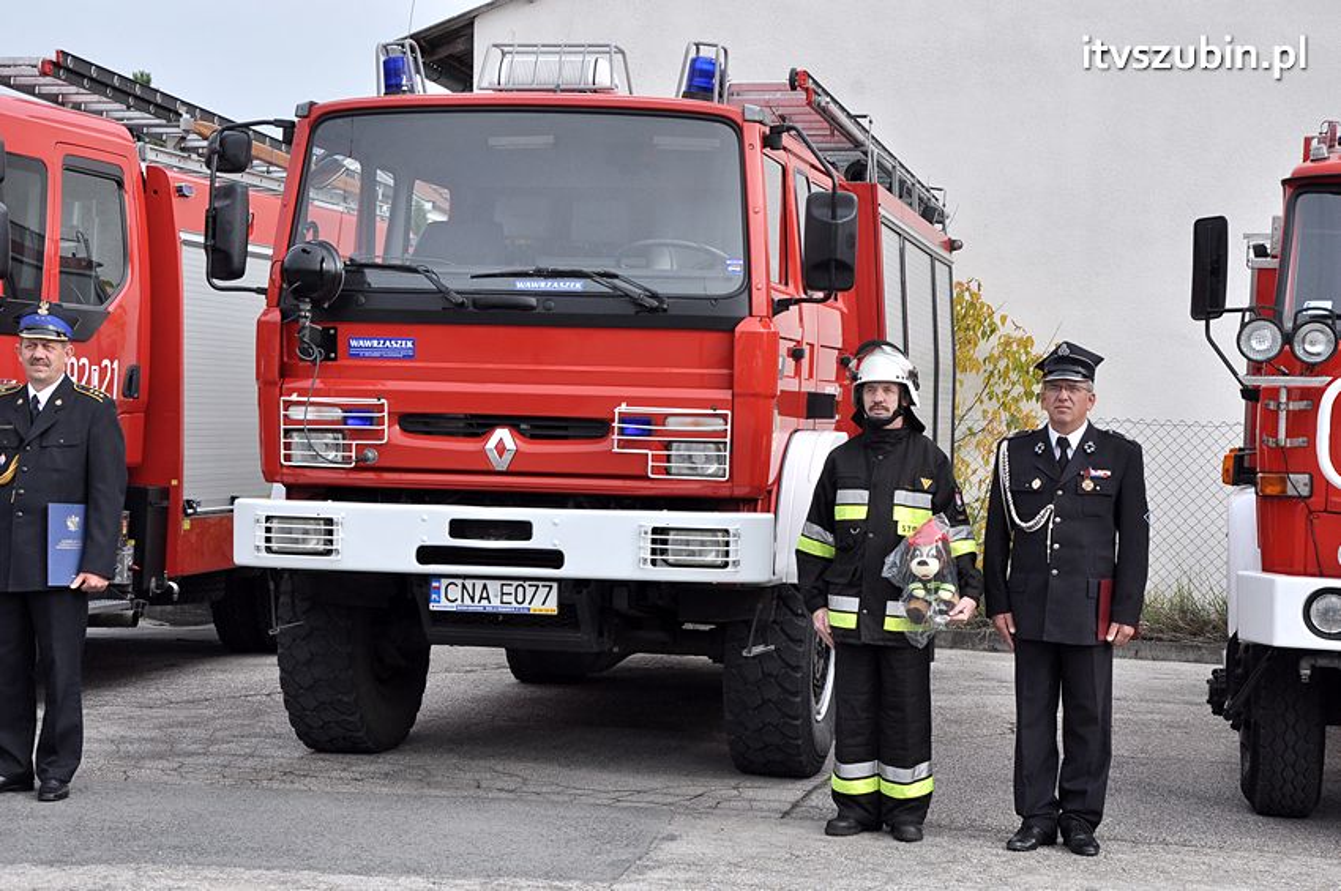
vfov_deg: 18.9
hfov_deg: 28.1
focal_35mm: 72
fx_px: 2679
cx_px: 670
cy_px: 446
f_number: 10
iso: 500
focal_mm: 48
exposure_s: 1/400
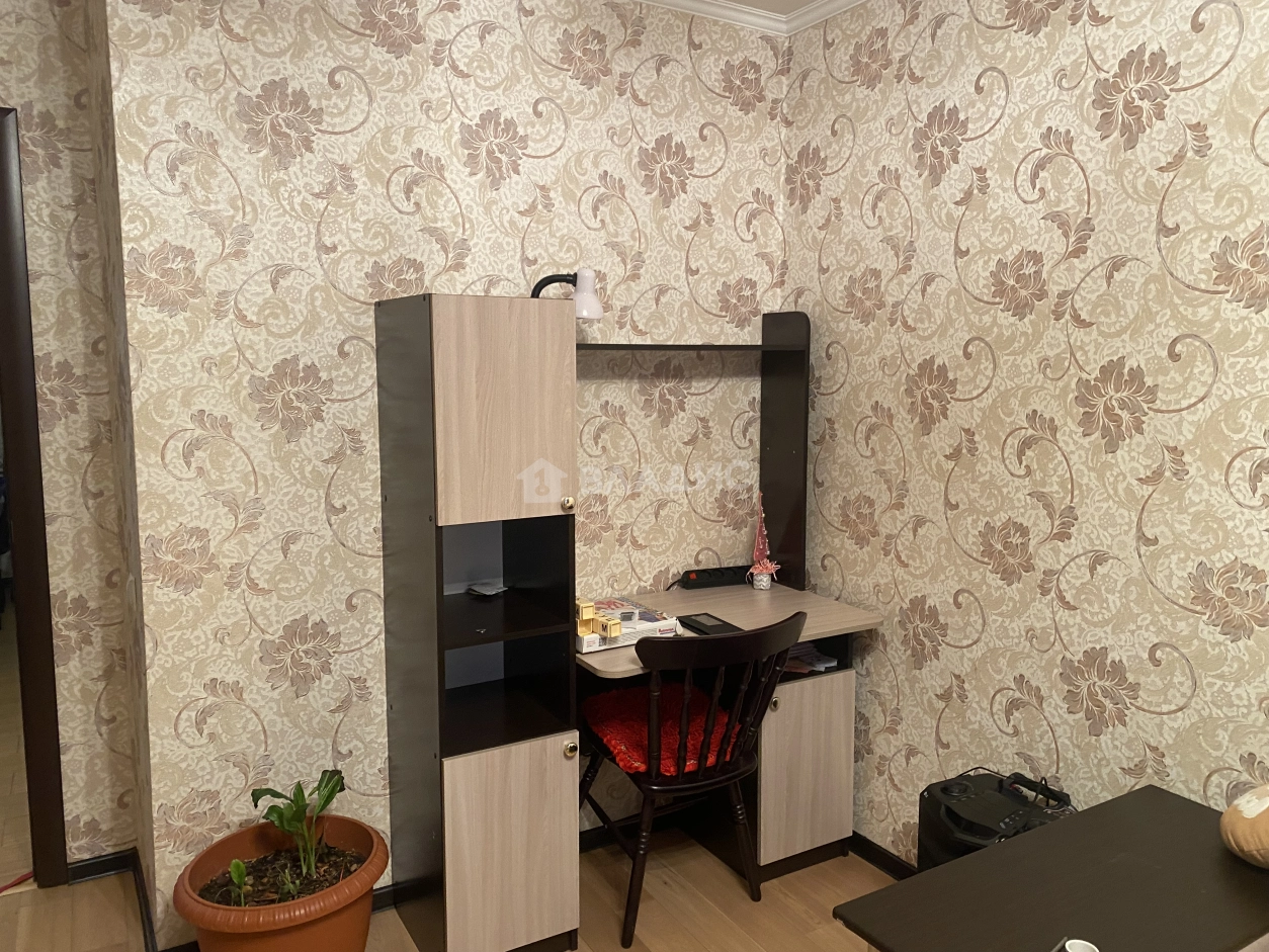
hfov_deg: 67.3
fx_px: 953
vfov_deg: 53.1
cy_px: 476
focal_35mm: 26
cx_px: 634
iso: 200
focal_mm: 4.25
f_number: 1.8
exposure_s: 1/50
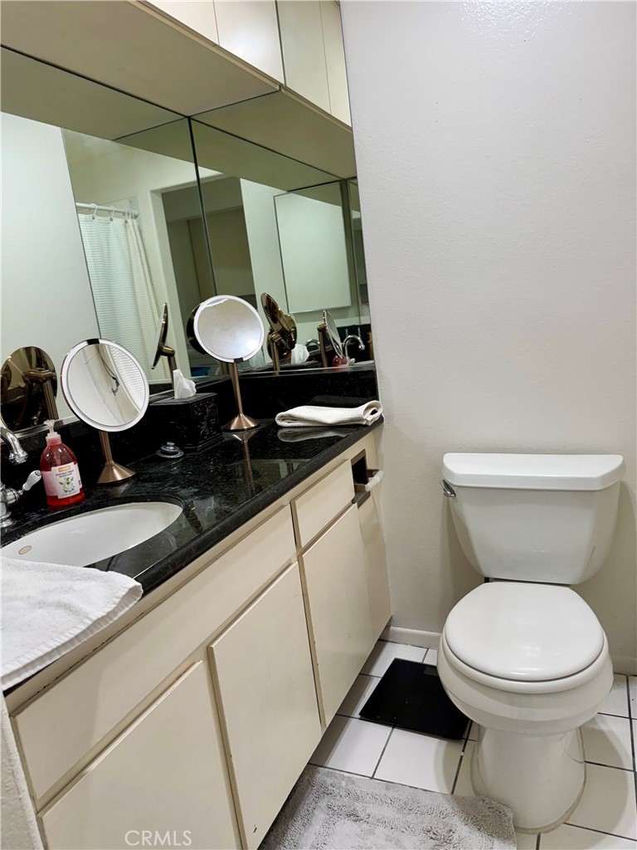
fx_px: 589
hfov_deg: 56.8
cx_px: 318
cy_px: 425
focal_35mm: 24
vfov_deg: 71.6
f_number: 1.78
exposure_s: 1/120
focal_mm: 6.76
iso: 160
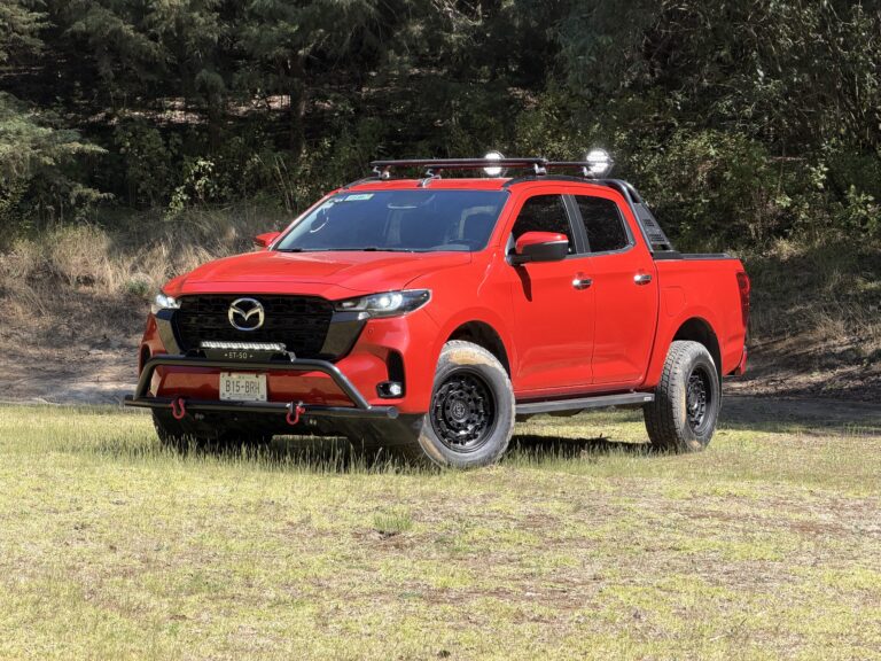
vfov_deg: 14.8
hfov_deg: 19.6
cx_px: 440
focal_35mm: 100
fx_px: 2545
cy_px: 330
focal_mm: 16.89
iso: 50
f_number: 2.8
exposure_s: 1/486
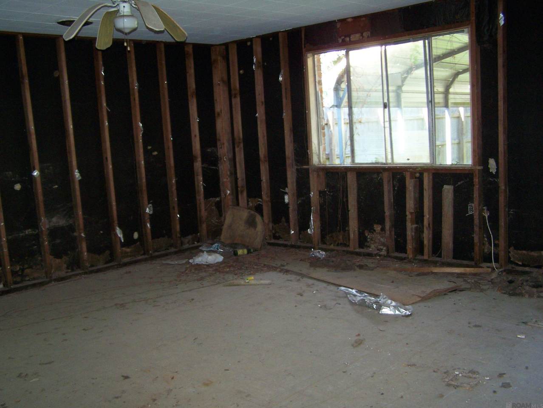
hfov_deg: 49.0
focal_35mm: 38
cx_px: 272
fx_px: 596
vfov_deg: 37.8
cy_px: 204
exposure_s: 1/60
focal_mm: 6.3
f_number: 2.8
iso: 160
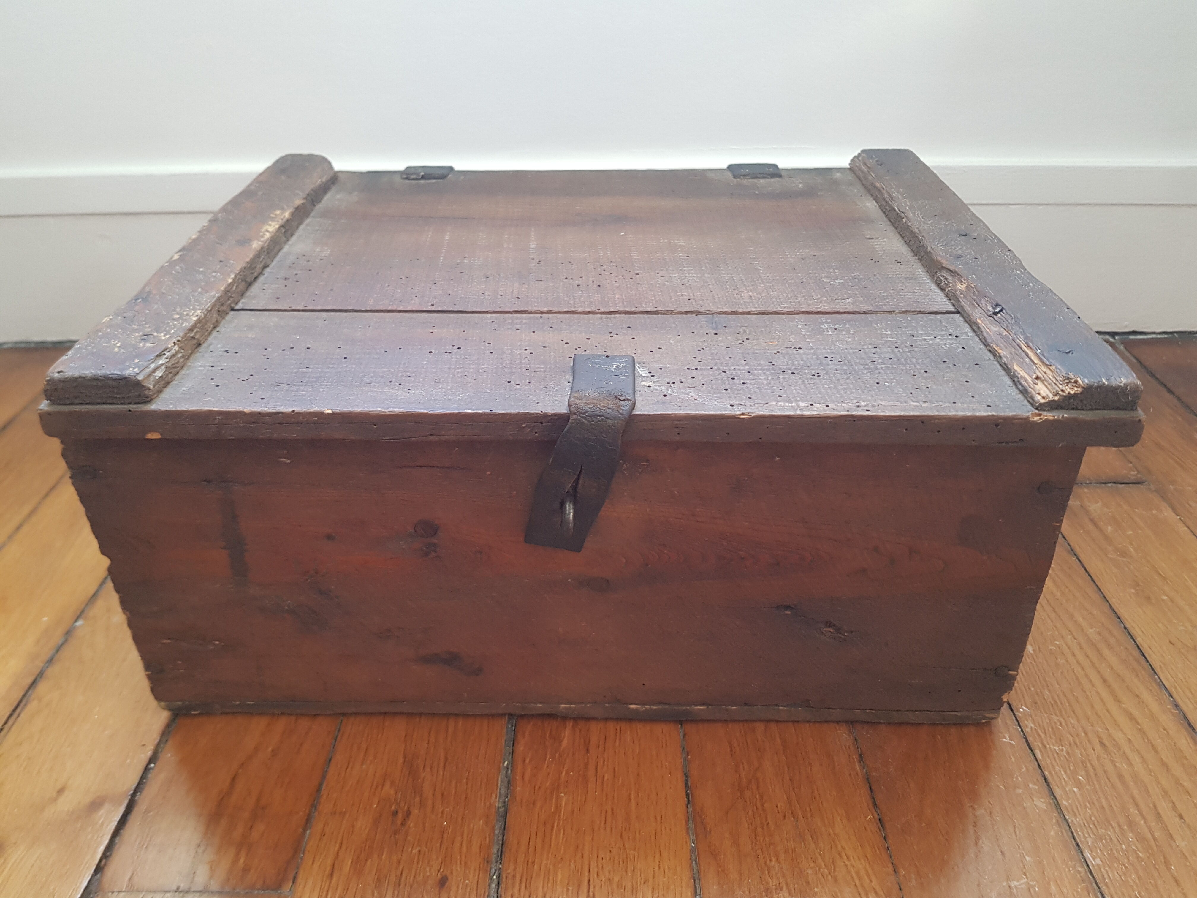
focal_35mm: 26
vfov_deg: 53.1
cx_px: 598
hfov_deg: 67.3
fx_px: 899
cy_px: 449
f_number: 1.7
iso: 160
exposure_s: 1/60
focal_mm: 4.2
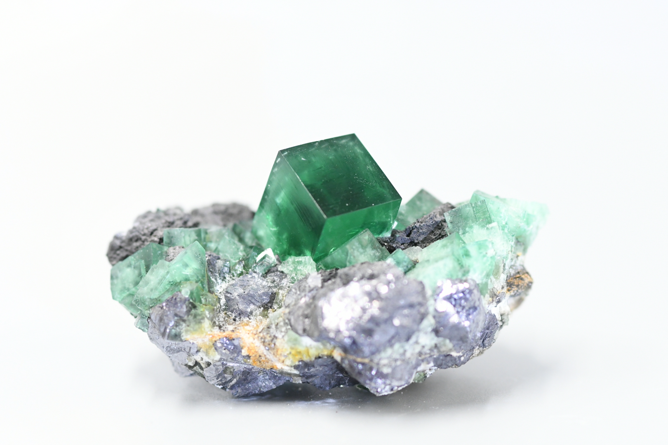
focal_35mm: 157
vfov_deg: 8.7
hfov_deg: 13.1
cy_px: 222
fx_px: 2913
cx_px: 334
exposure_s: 1/500
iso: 2500
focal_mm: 105
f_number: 5
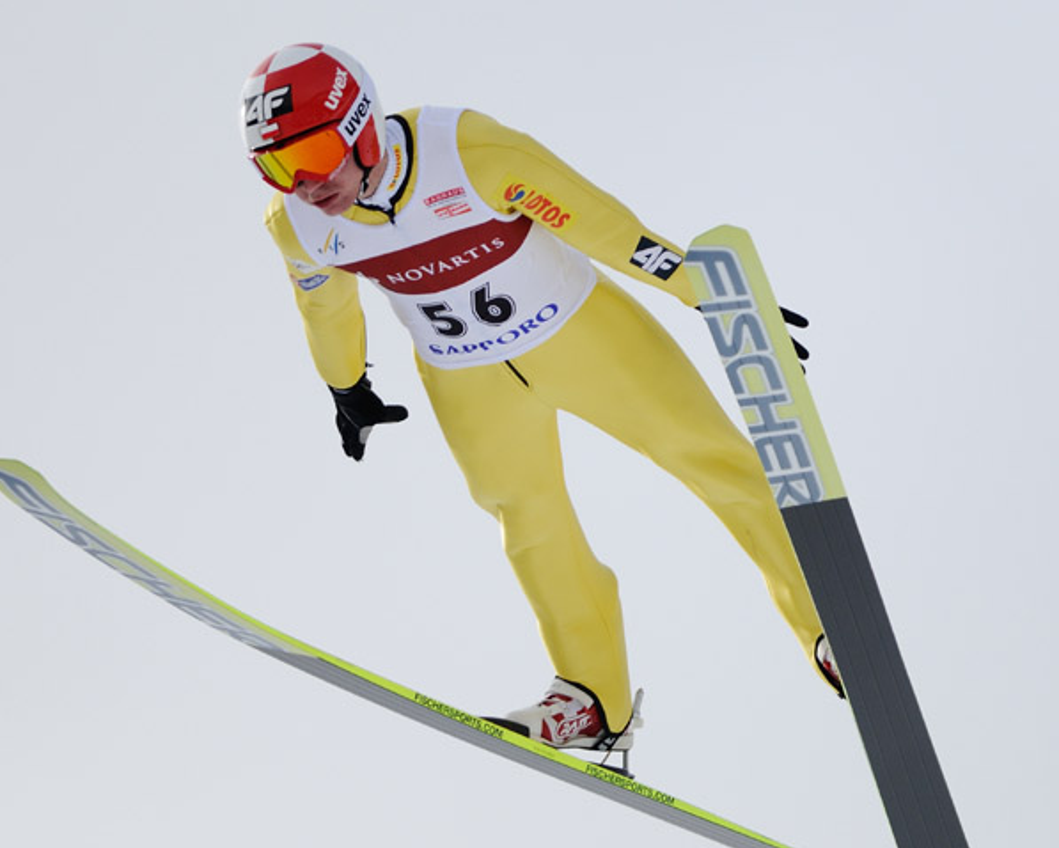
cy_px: 424
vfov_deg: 3.0
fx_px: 15958
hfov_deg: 3.8
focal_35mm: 509
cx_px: 497
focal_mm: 300
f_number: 4
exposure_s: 1/2500
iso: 200
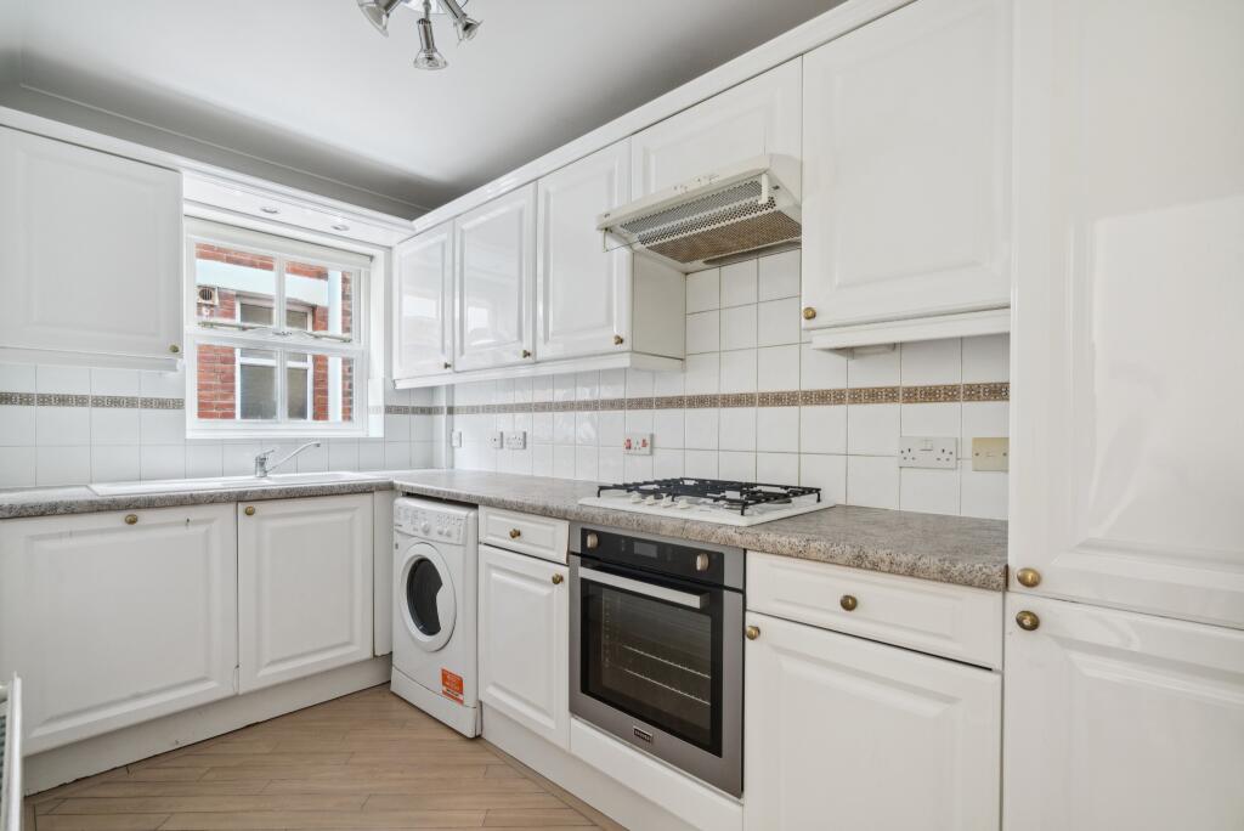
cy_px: 416
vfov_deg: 73.8
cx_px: 622
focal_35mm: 16
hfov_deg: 96.7
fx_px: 553
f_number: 6.3
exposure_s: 1/4
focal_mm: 16
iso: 640
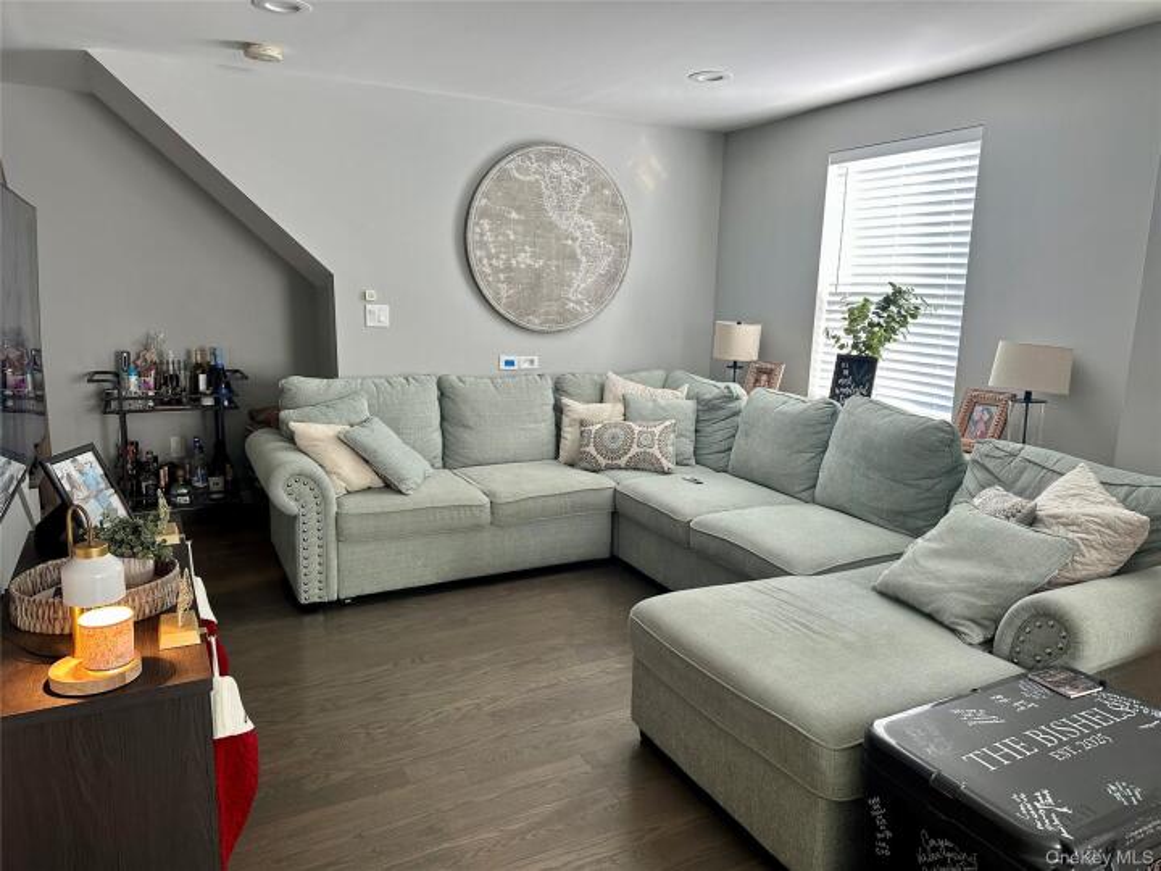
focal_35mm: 24
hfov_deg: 71.6
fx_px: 805
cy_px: 436
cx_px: 580
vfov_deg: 56.8
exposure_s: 1/120
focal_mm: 6.86
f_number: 1.78
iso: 125
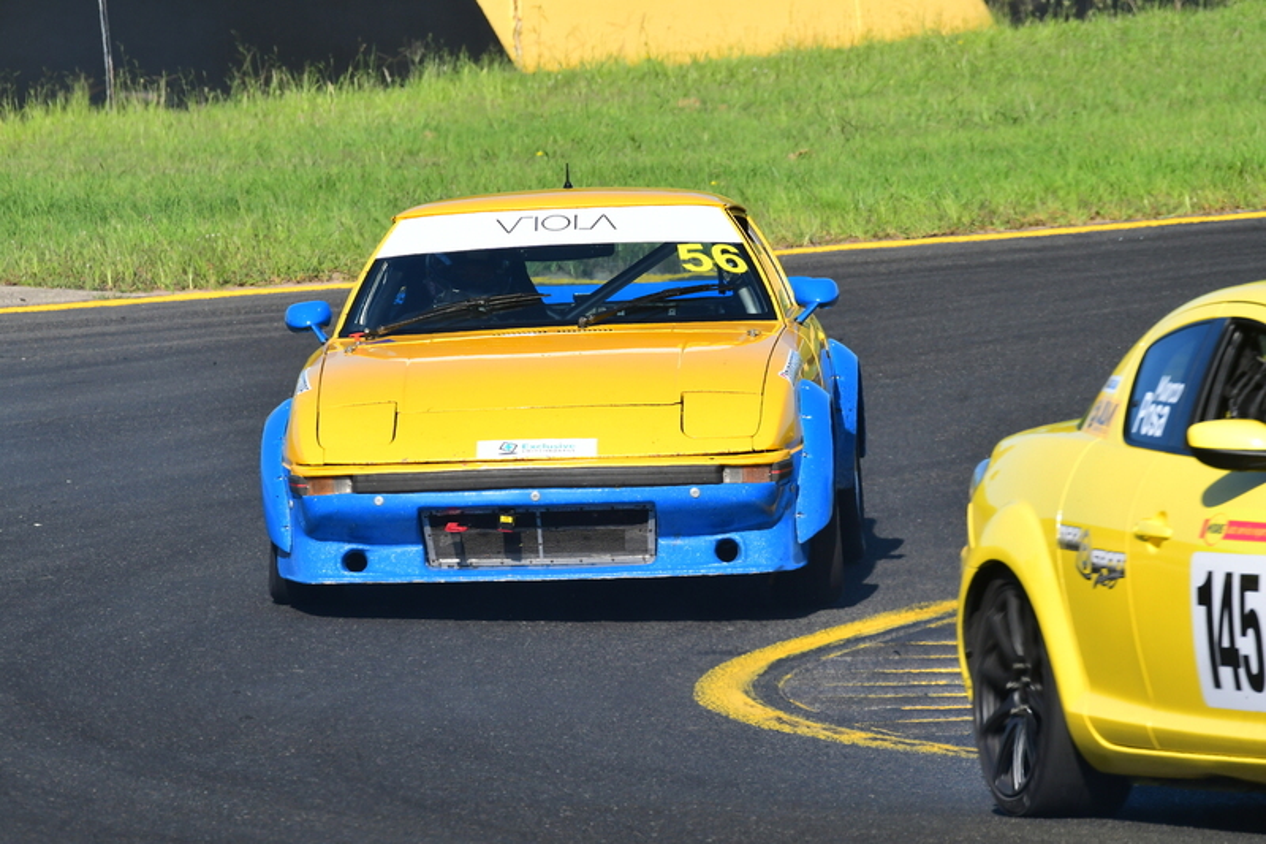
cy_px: 422
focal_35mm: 540
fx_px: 18985
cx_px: 633
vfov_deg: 2.5
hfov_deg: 3.8
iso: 500
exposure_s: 1/640
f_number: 11
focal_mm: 360
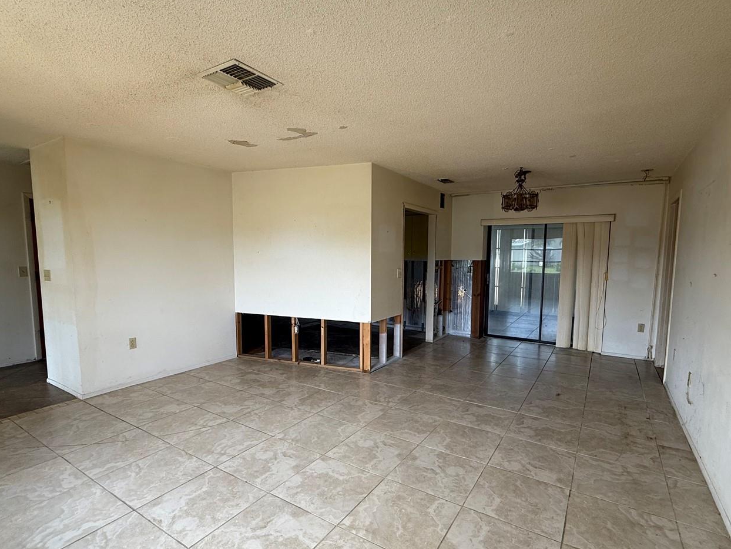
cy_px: 292
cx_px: 373
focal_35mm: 18
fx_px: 380
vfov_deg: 71.5
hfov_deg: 87.7
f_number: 2.2
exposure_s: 1/120
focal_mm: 2.22
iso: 100
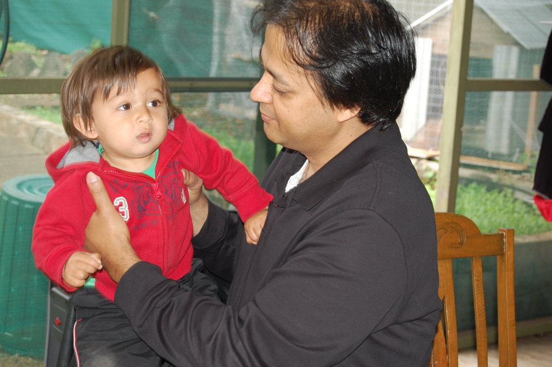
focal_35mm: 82
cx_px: 276
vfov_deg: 16.5
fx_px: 1264
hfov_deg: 24.6
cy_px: 184
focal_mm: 55
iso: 400
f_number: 5.6
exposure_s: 1/60
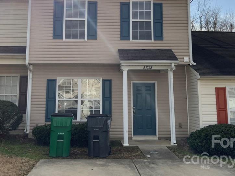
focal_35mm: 41
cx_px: 114
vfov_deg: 34.8
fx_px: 278
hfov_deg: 45.8
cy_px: 57
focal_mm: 3
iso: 16
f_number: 1.8
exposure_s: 1/2538
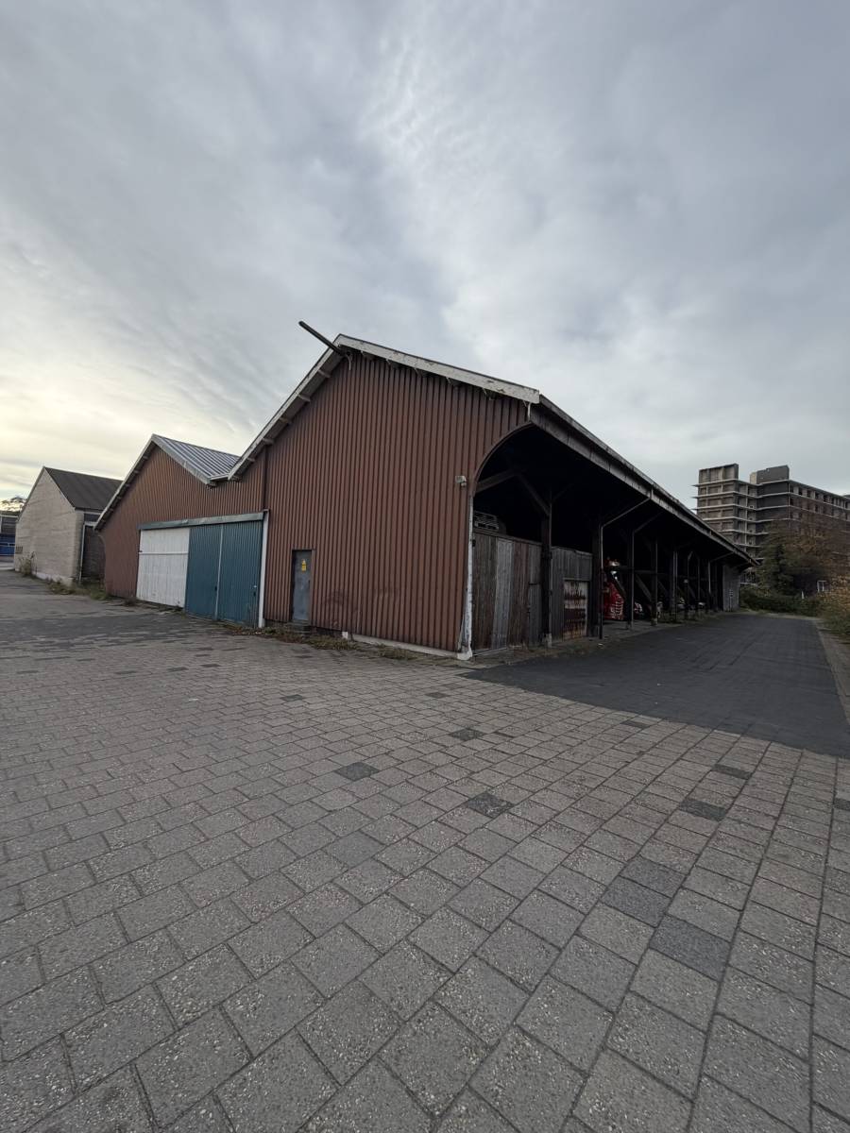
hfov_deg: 85.7
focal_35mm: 14
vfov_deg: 102.1
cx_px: 425
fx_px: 458
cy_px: 566
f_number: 2.2
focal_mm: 2.22
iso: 40
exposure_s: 1/540
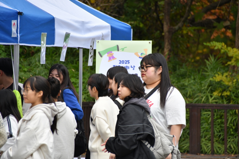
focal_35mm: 375
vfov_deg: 3.7
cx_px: 120
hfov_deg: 5.5
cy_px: 80
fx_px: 2489
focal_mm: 250
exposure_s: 1/250
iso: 320
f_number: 6.3
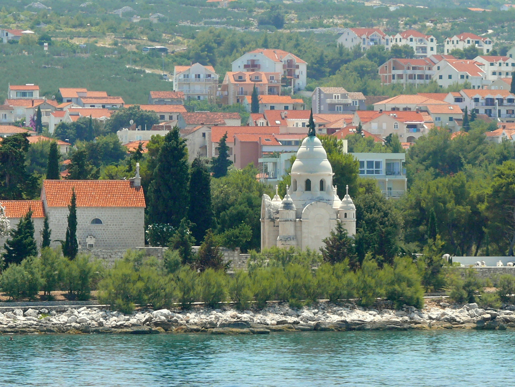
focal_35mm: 306
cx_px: 258
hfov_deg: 6.5
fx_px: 4553
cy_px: 194
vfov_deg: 4.9
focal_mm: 36.4
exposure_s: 1/200
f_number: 4.5
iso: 100
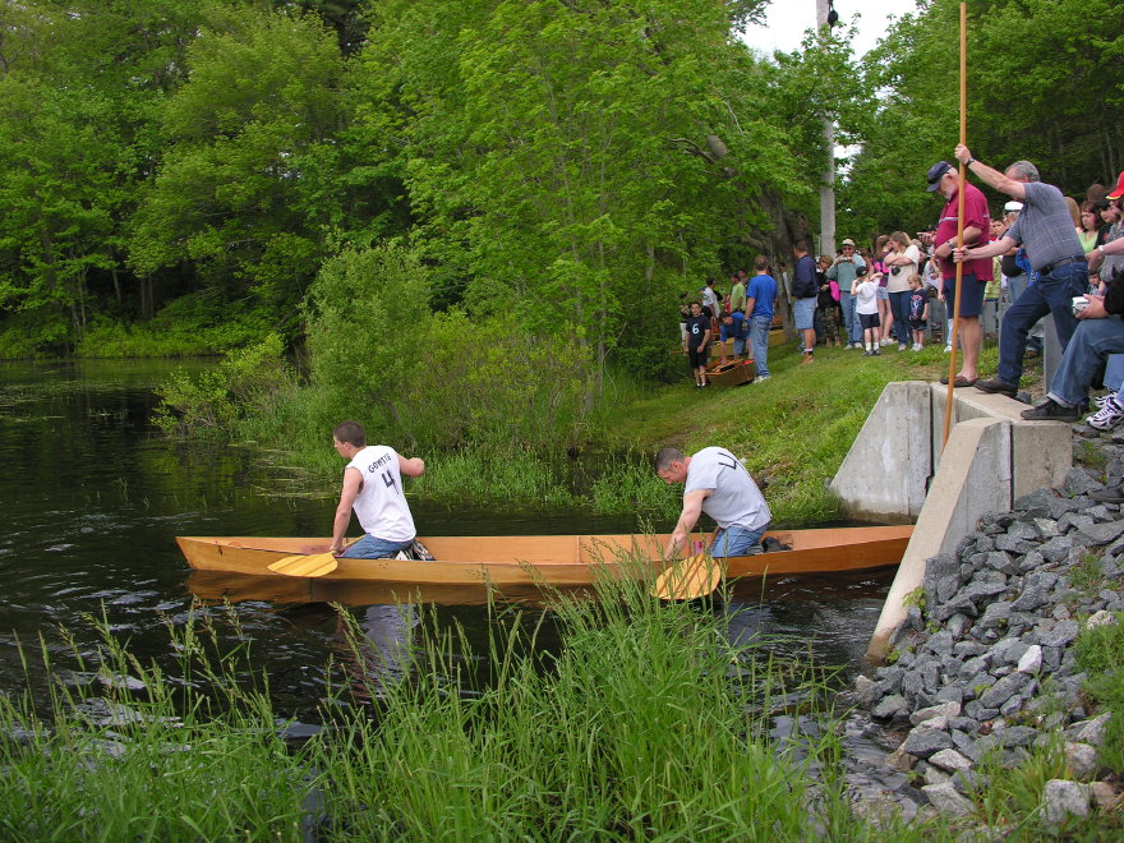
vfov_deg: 40.7
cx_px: 562
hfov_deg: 52.6
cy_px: 422
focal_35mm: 35
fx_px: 1136
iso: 50
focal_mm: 8.9
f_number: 2.8
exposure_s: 1/250
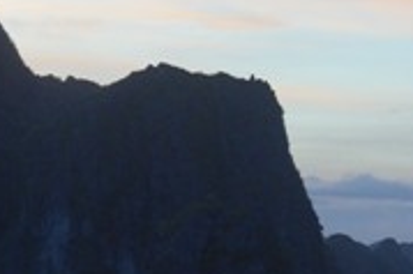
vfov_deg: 6.2
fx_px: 2522
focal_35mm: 220
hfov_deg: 9.3
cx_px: 389
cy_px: 191
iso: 640
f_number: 5.6
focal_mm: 50
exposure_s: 1/80
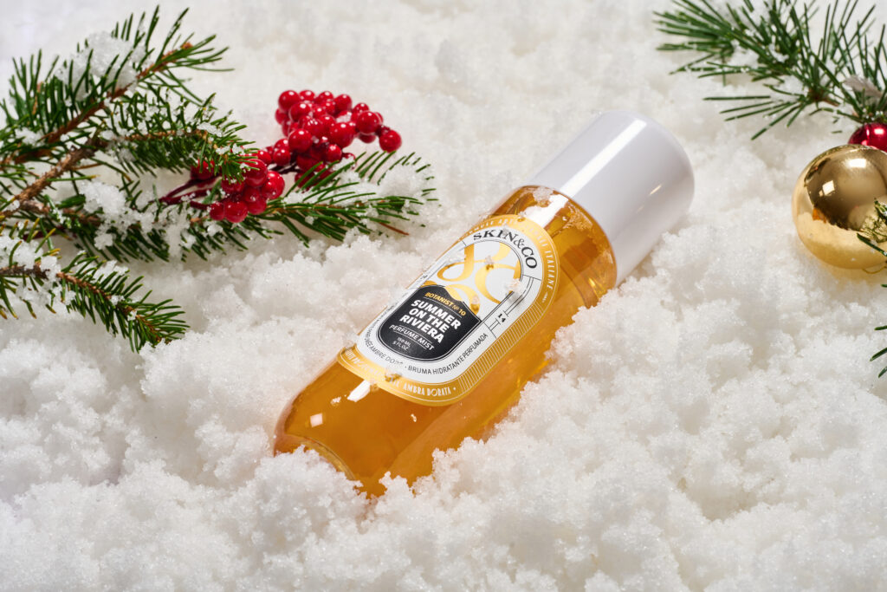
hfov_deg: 19.5
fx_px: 2587
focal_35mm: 105
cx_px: 444
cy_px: 296
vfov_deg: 13.0
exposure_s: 1/160
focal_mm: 105
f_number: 14
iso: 64
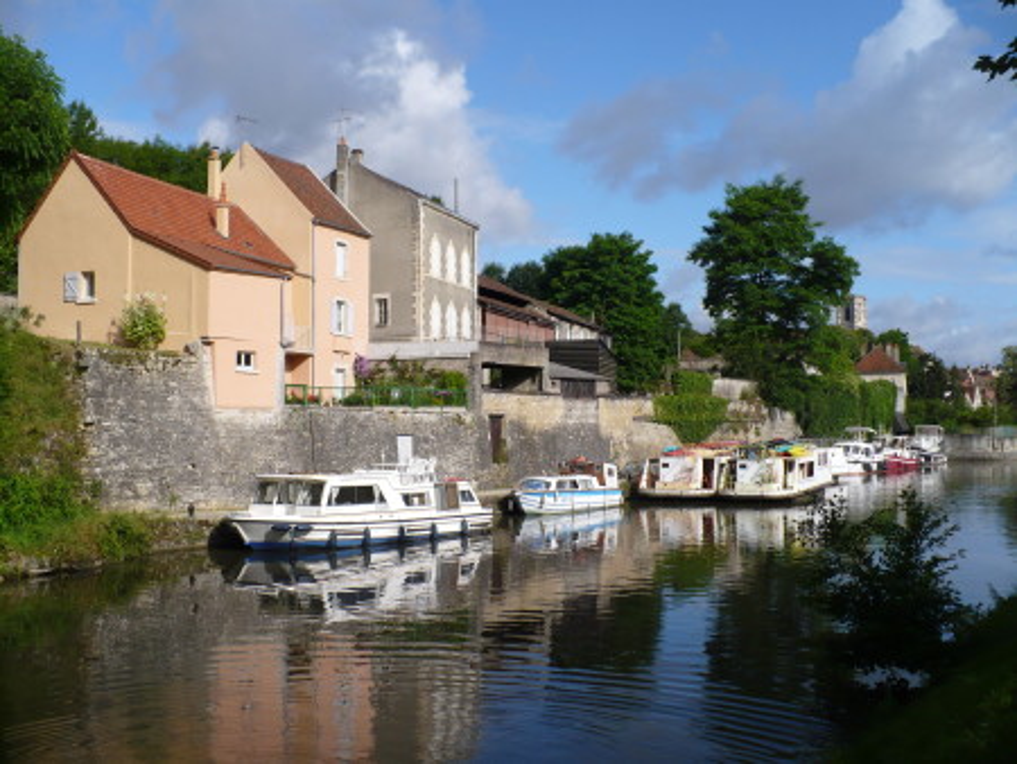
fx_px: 1088
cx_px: 508
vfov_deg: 38.7
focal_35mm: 37
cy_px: 382
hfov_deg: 50.1
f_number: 8
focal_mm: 6.1
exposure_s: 1/250
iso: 100
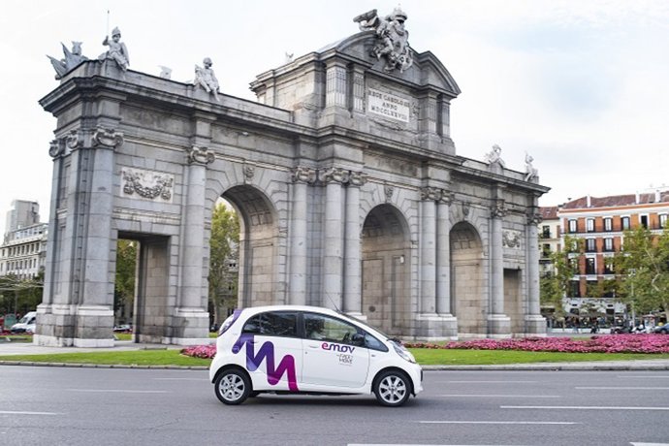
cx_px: 334
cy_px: 223
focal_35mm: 35
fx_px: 650
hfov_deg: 54.4
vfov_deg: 37.9
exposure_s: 1/200
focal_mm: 35
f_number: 5.6
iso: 500
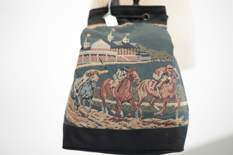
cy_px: 72
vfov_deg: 24.6
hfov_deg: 36.3
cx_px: 119
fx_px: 356
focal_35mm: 55
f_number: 1.6
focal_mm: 50
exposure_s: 1/125
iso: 200
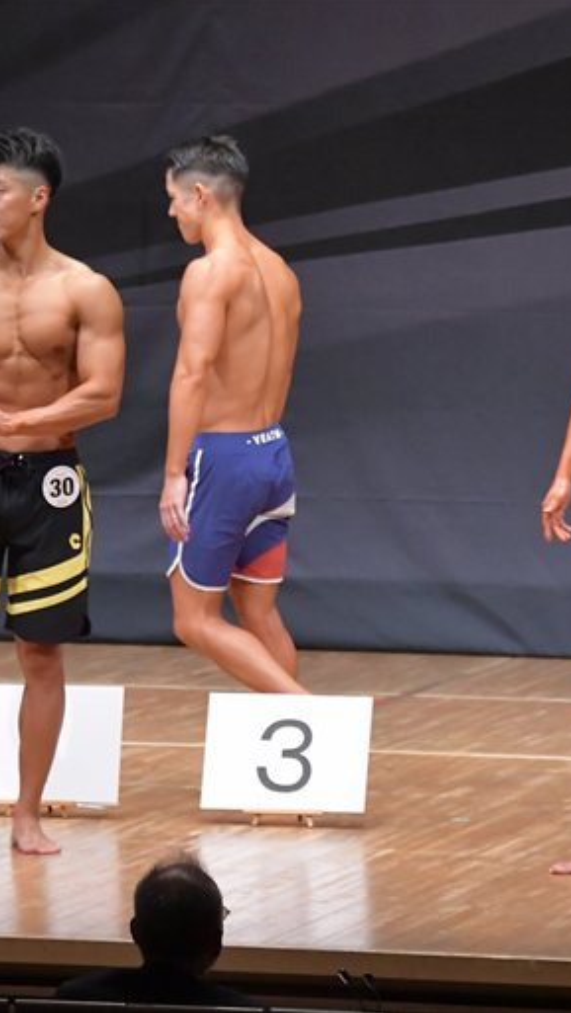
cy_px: 506
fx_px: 9222
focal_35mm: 343
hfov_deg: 3.5
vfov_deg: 6.3
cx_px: 161
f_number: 5.6
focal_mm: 145
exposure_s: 1/400
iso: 8000
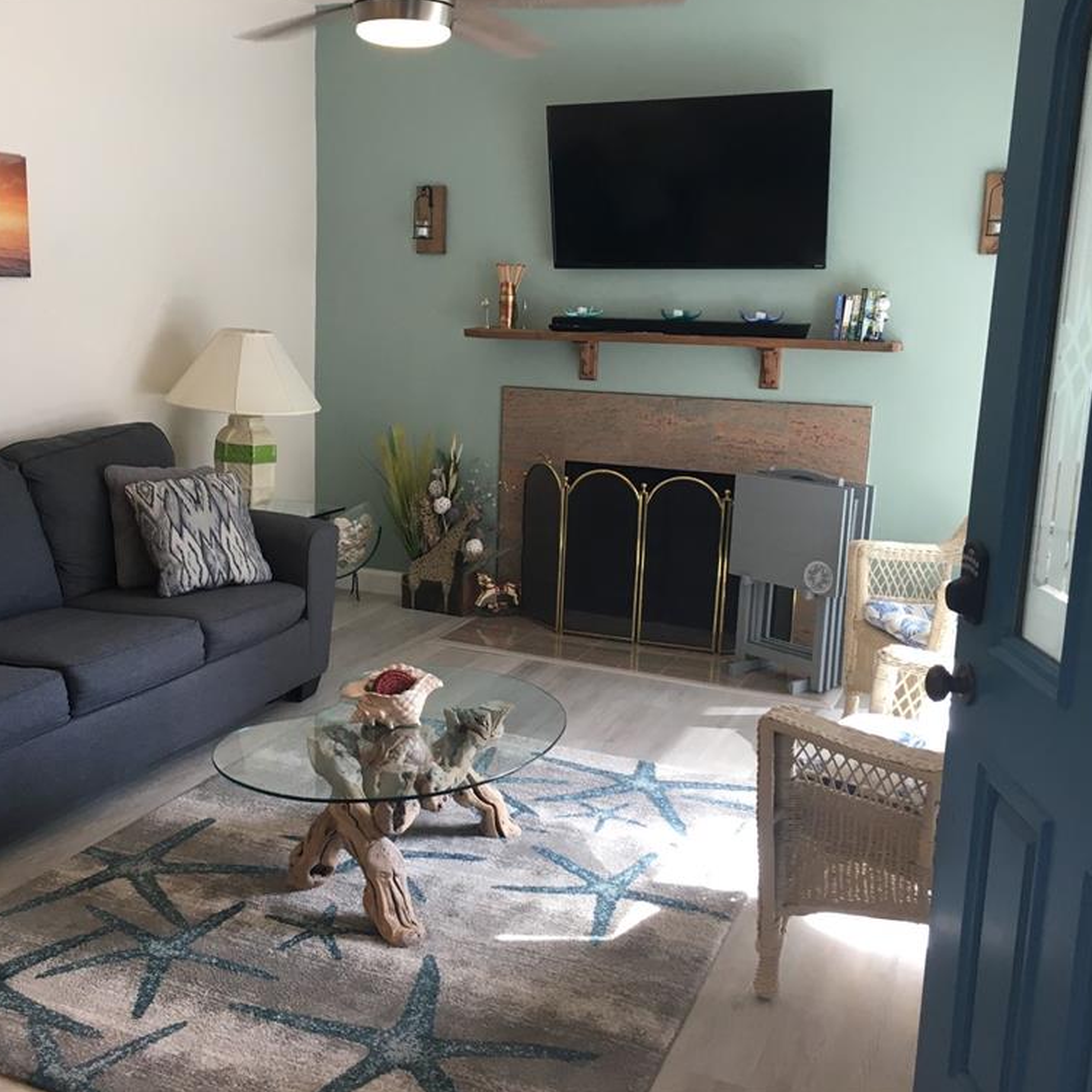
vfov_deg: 47.2
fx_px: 1249
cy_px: 539
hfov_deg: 47.0
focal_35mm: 35
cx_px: 451
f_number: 2.2
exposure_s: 1/30
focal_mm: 4.15
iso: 25
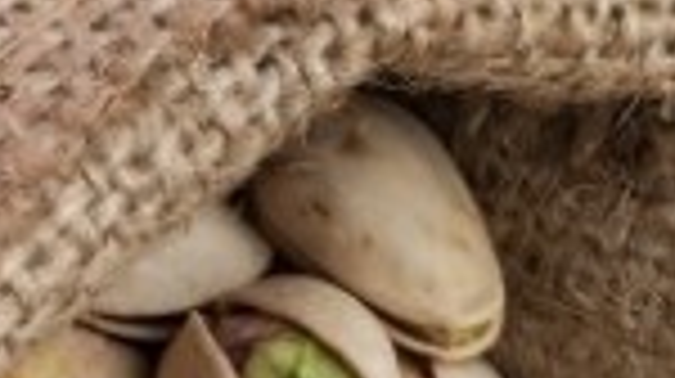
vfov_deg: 3.7
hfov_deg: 6.7
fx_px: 5757
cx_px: 846
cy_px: 902
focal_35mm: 322
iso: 100
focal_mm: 60
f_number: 13
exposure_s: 1/200
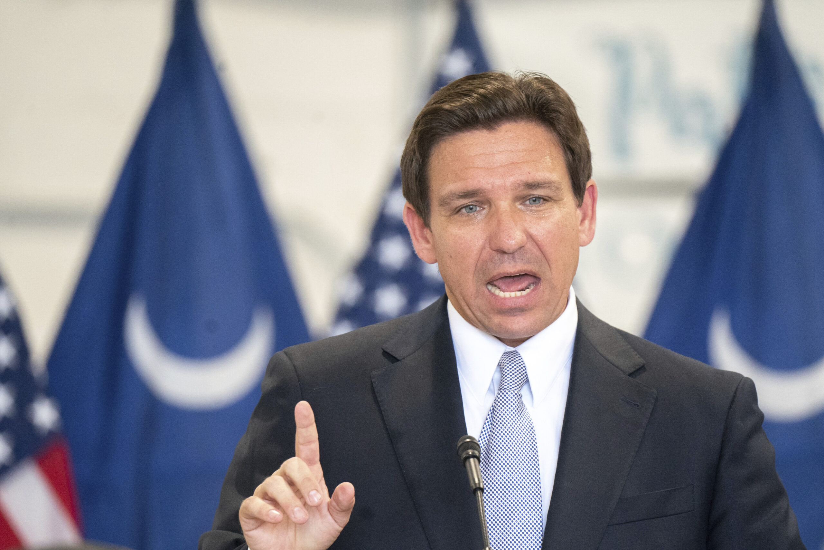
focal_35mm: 571
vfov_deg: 2.4
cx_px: 412
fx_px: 13069
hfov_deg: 3.6
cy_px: 275
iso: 10000
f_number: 6.3
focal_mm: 571
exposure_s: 1/400
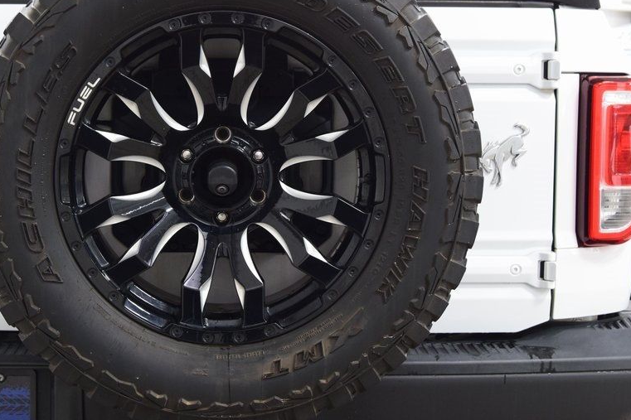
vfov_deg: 19.3
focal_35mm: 71
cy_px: 174
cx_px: 222
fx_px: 1238
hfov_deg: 28.4
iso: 1250
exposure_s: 1/15
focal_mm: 35
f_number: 6.3
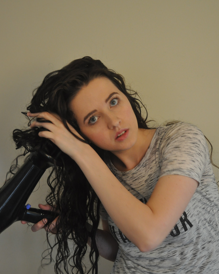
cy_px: 141
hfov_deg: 25.0
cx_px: 105
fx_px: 494
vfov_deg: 31.0
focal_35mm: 61
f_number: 4.8
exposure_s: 1/30
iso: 1000
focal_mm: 32
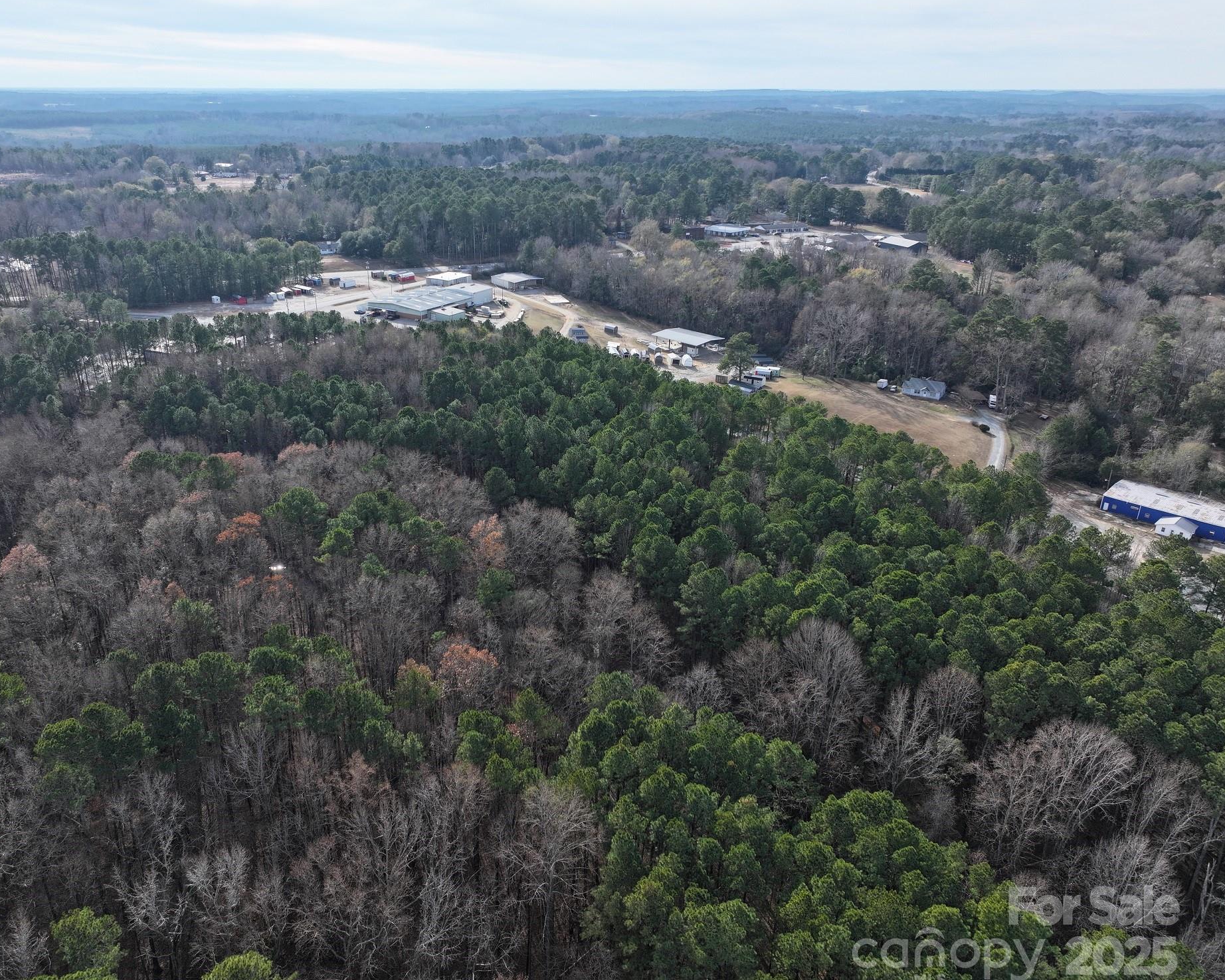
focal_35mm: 26
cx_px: 547
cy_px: 502
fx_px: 943
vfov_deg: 54.9
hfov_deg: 65.8
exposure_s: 1/2500
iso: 310
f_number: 2.8
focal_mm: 12.29
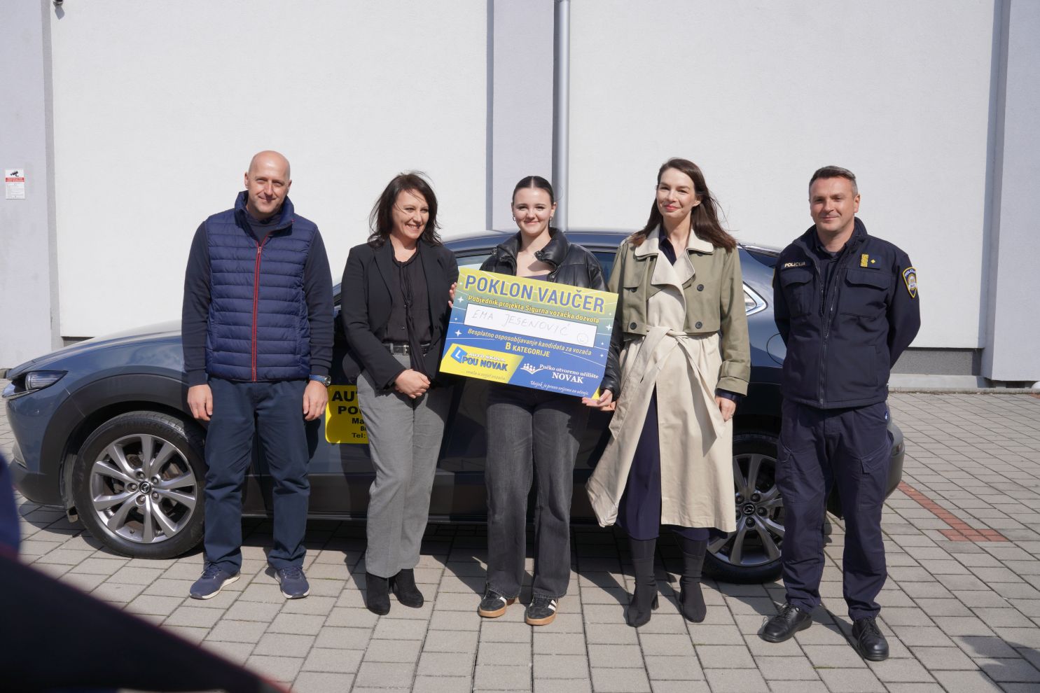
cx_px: 520
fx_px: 992
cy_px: 346
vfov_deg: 38.5
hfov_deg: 55.3
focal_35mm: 34
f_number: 7.1
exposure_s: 1/400
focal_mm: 22.9
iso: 125
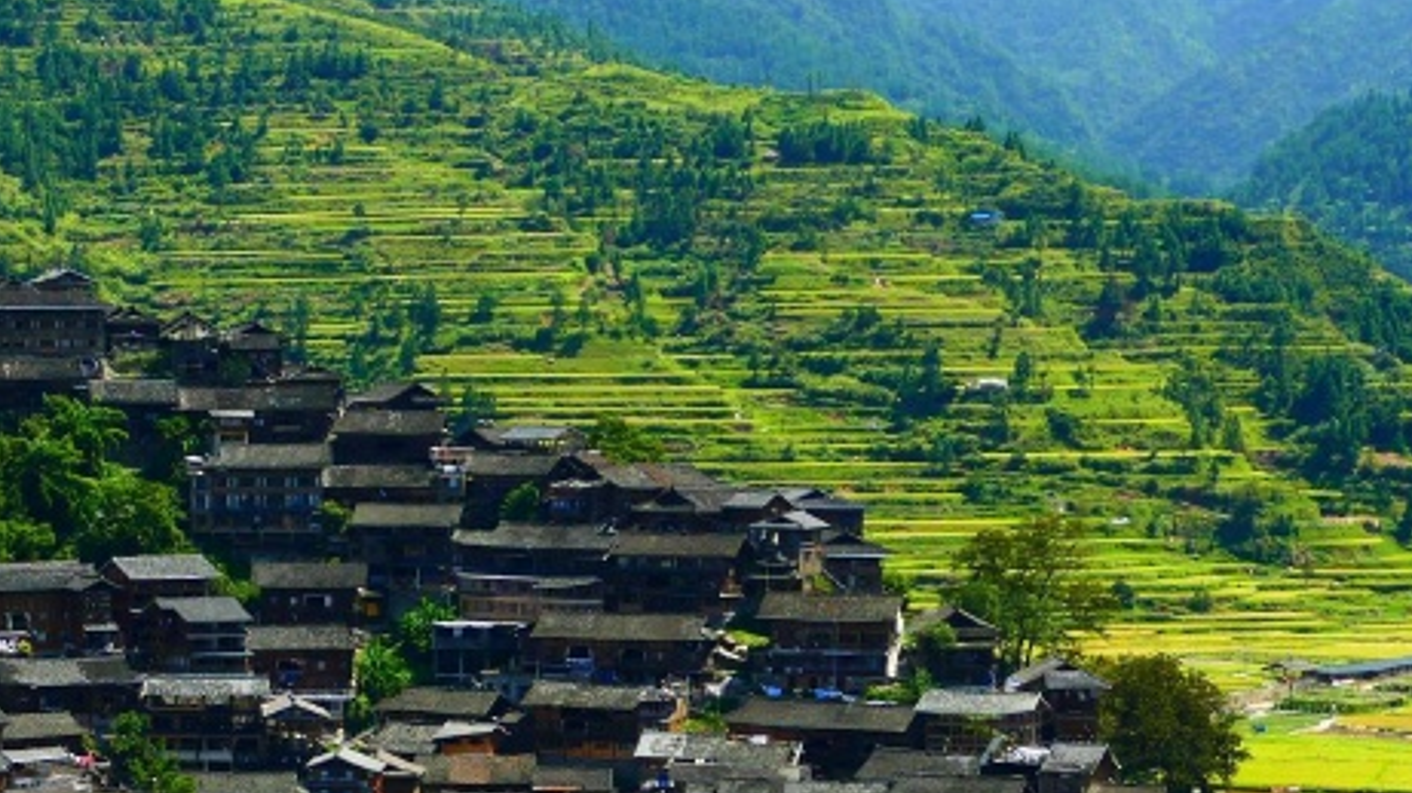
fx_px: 4080
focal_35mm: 109
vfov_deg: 11.0
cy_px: 775
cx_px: -374
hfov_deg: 18.4
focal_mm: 14.76
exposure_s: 1/500
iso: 125
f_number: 3.2
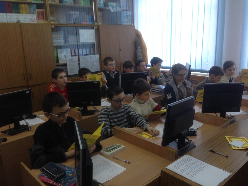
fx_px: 236
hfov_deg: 55.4
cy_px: 93
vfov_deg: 42.9
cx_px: 124
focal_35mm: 33
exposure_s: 1/24
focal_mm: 4.12
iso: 50
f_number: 2.4
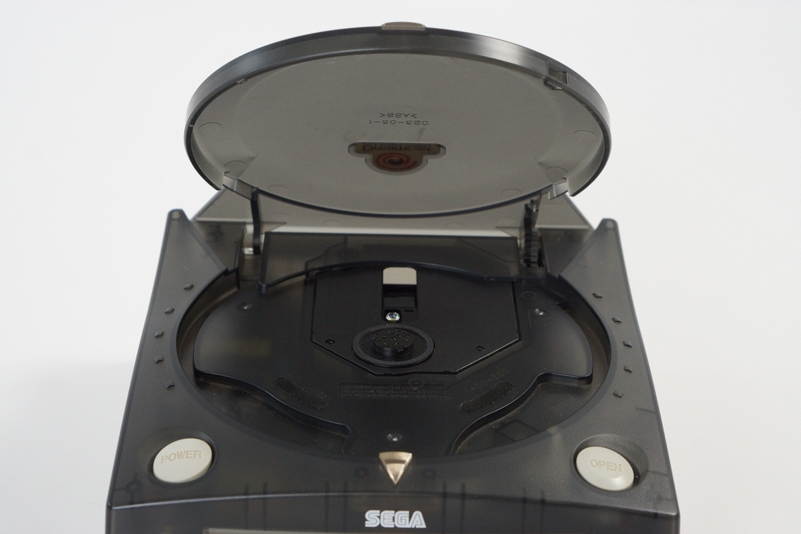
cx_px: 400
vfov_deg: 18.2
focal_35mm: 75
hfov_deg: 27.0
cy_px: 267
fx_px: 1669
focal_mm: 50
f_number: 6.3
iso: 1000
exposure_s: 1/80
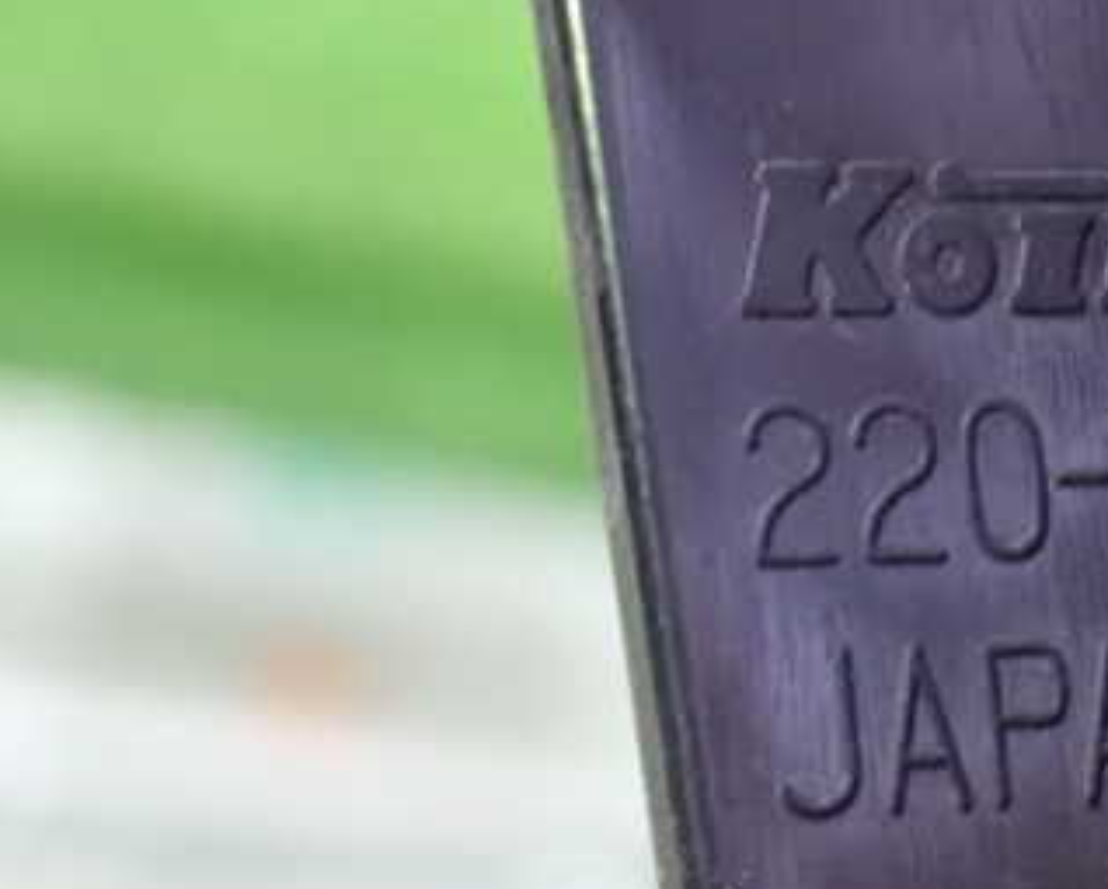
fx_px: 5678
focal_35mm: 173
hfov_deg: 11.1
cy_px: 383
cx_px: 979
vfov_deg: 8.9
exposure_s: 1/10
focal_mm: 16.79
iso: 1600
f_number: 4.7
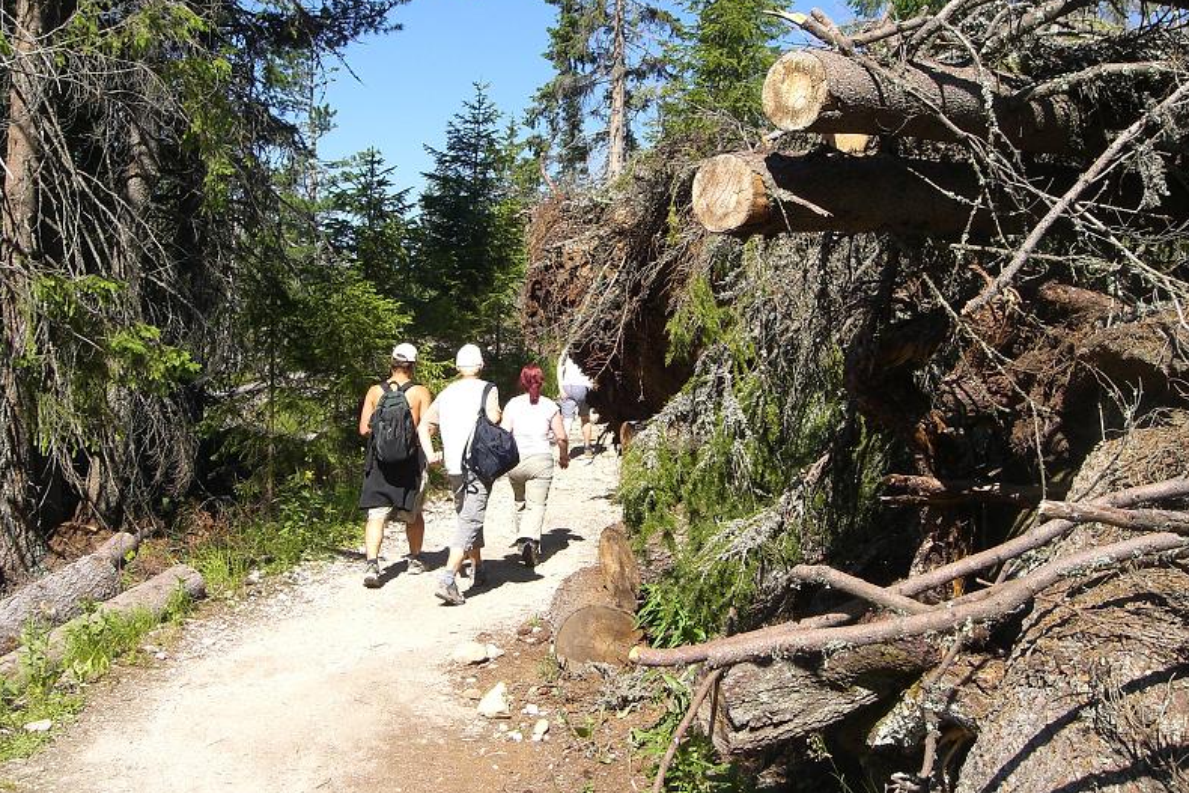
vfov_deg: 33.4
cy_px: 361
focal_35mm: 40
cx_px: 593
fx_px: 1321
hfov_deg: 48.5
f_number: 4.4
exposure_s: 1/320
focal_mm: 6.3
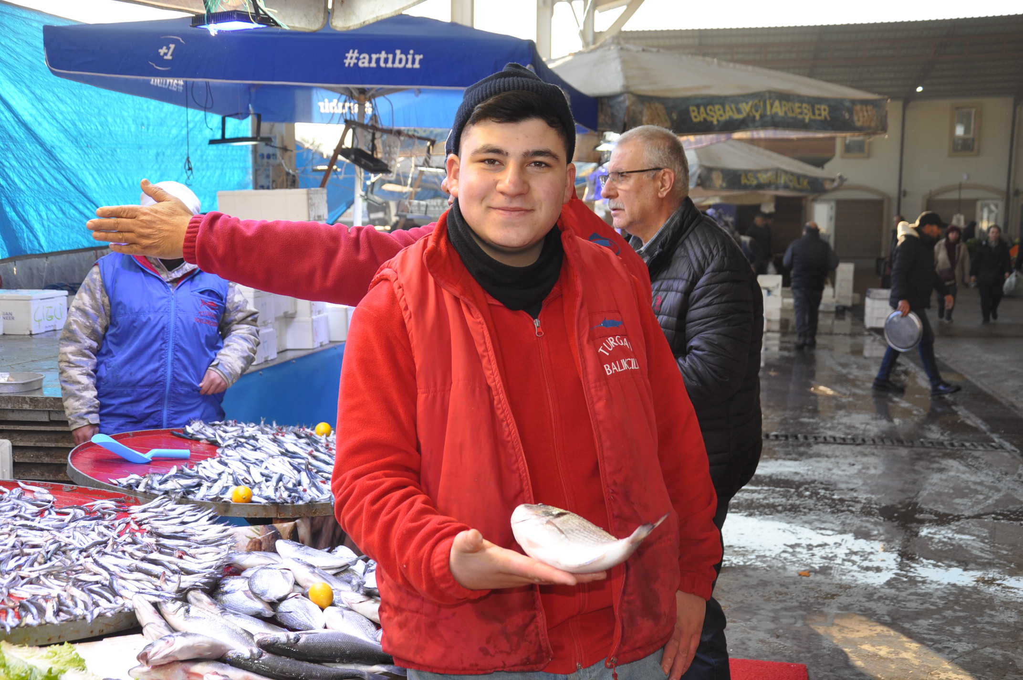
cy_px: 340
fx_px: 1192
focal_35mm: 42
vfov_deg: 31.8
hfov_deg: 46.4
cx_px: 512
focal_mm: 28
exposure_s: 1/200
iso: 200
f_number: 5
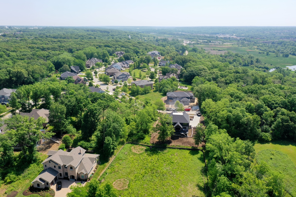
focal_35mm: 28
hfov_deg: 65.5
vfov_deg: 46.4
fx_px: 230
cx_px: 148
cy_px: 98
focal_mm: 10.26
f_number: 5.6
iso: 100
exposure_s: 1/400
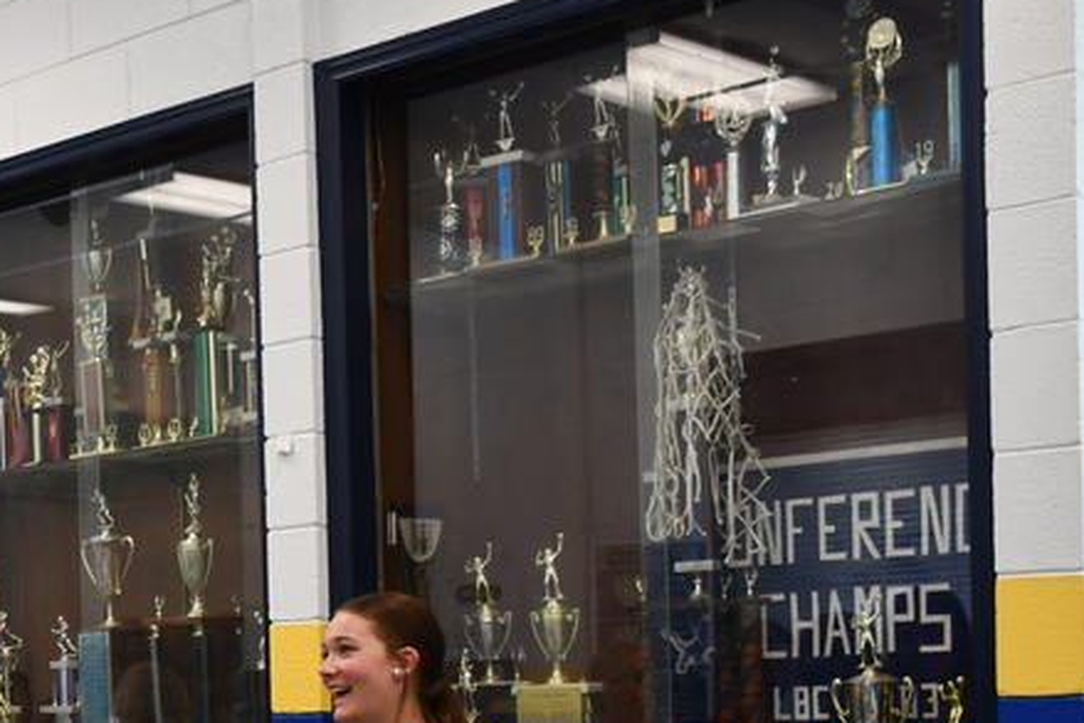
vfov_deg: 18.9
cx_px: -109
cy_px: 727
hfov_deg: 26.5
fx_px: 2108
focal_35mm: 70
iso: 800
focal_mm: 20
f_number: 3.5
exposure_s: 1/160
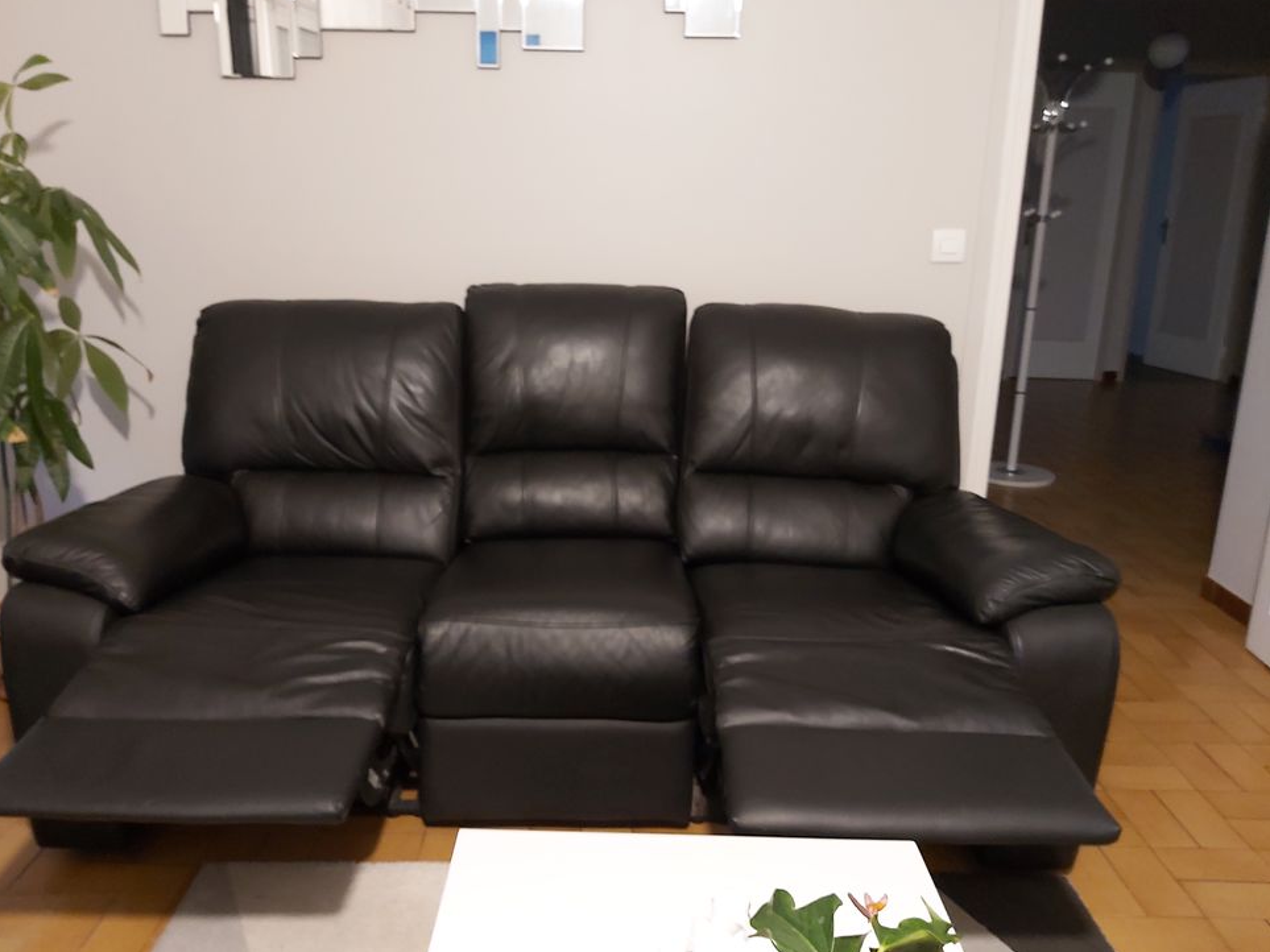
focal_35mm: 27
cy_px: 461
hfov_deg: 65.3
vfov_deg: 51.3
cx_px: 613
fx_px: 990
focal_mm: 3.92
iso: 640
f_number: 1.7
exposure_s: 1/25
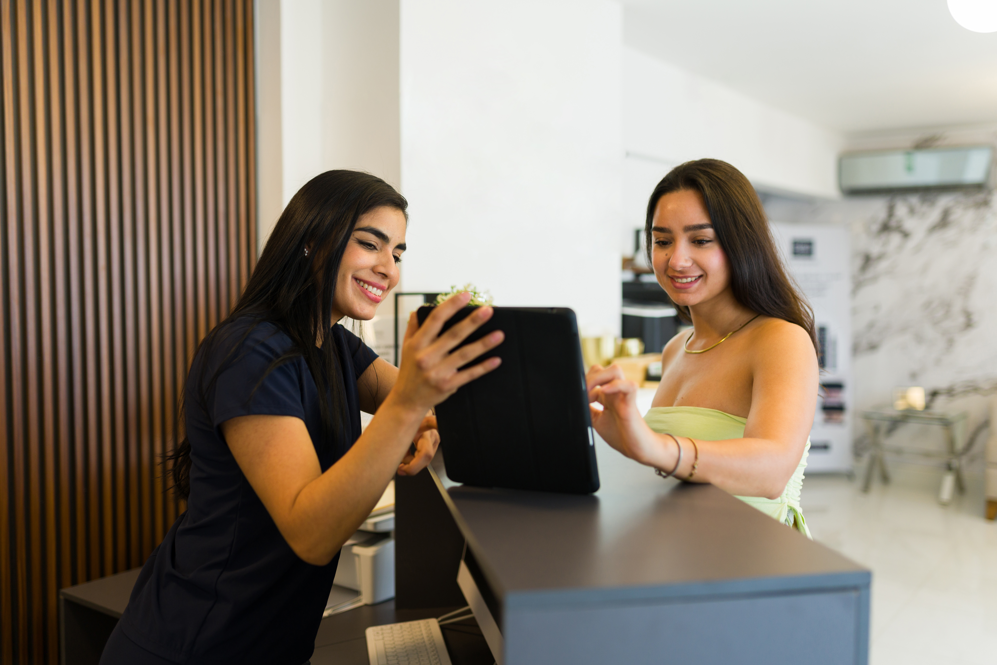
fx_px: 969
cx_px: 498
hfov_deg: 54.4
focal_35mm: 35
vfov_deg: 37.9
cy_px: 332
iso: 250
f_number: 1.8
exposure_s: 1/160
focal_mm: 35
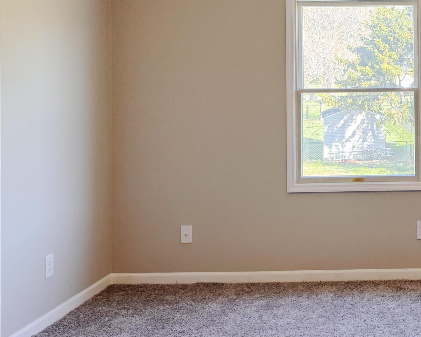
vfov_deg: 25.3
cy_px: 59
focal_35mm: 59
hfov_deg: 29.3
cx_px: 446
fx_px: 735
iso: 100
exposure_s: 1/120
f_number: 1.78
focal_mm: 6.76
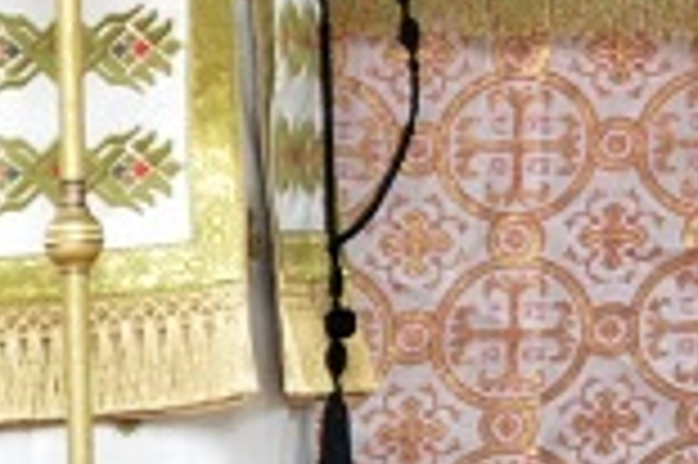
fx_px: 10147
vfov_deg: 2.6
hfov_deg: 3.8
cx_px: 2261
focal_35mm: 524
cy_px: -579
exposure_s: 1/125
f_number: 5.6
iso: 500
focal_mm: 45
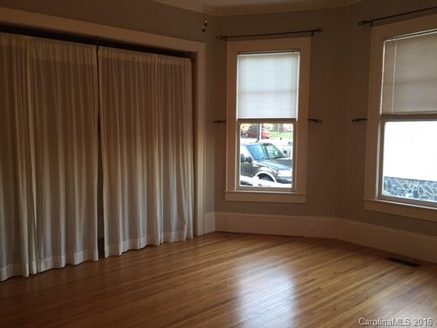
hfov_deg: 61.7
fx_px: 366
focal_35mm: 29
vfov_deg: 48.2
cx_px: 218
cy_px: 164
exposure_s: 1/30
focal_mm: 4.15
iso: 80
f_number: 2.2
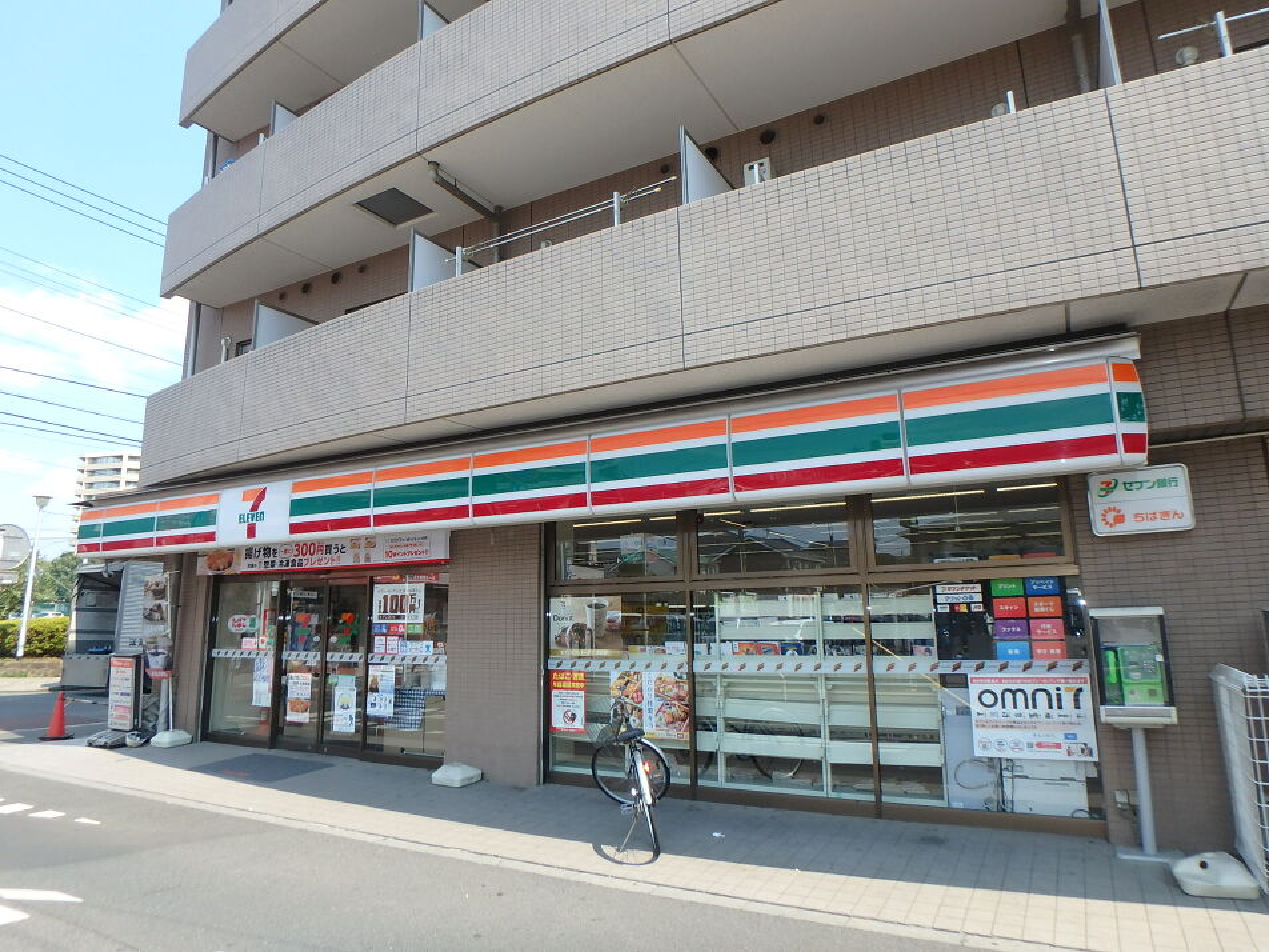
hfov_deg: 79.0
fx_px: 770
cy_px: 476
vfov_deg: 63.4
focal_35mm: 21
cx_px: 634
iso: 125
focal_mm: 3.7
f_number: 3.5
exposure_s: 1/500
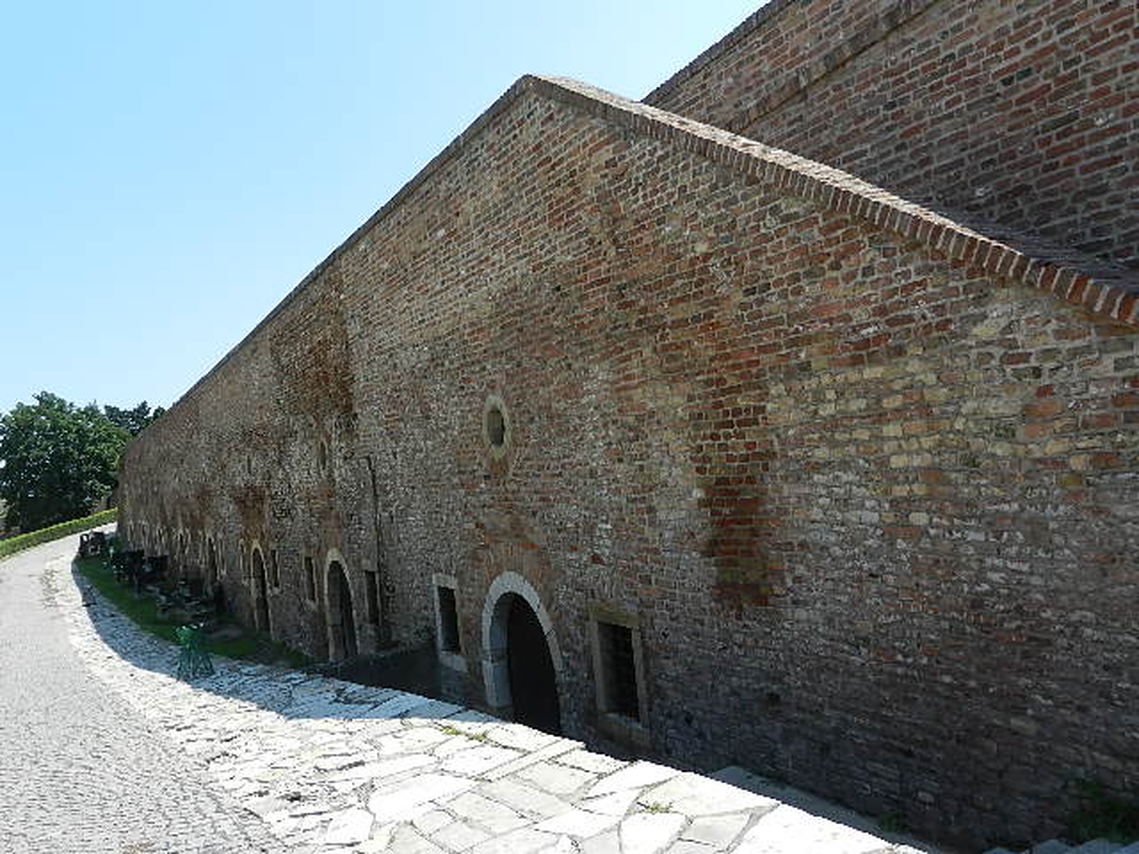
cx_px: 570
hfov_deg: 61.7
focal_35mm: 29
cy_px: 427
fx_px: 954
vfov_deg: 48.2
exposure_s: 1/1000
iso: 160
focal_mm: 5.1
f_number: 3.6
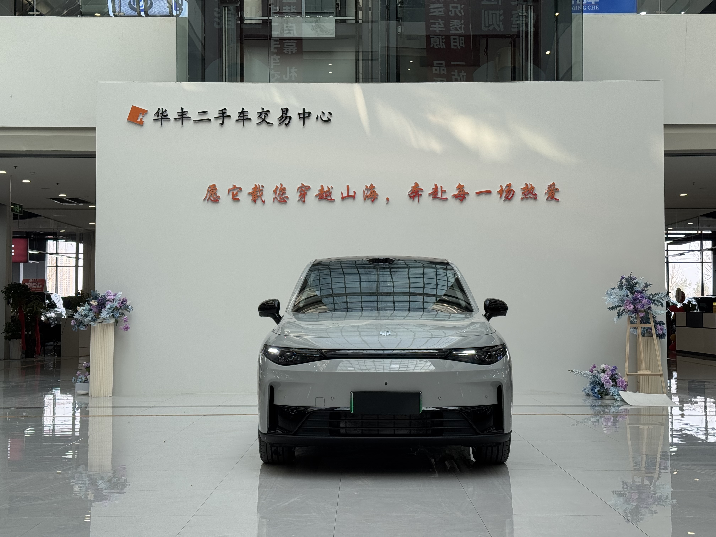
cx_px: 358
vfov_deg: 30.3
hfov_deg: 39.7
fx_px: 993
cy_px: 268
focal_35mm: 48
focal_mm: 6.76
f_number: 1.78
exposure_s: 1/470
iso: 64
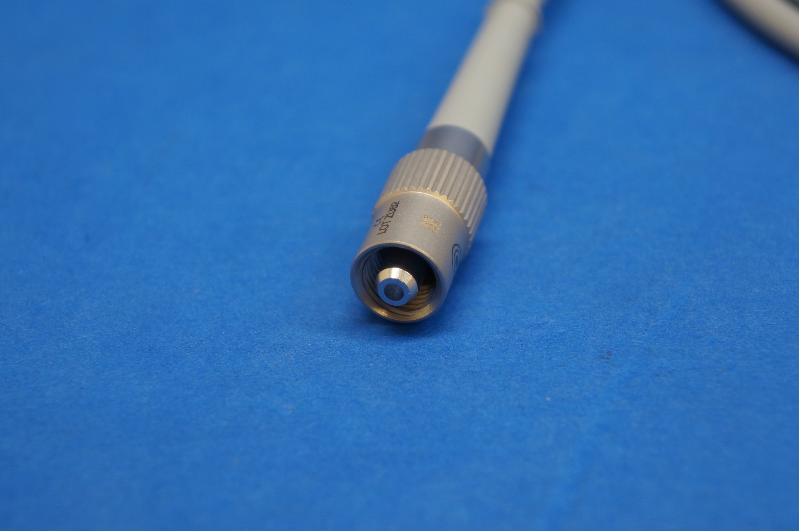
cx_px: 400
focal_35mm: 82
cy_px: 266
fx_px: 1829
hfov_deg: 24.6
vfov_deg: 16.5
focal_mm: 55
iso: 400
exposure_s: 1/80
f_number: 5.6
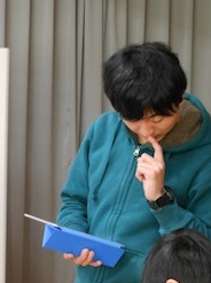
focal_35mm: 163
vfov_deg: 12.1
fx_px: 1327
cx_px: 135
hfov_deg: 9.1
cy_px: 251
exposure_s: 1/15
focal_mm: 15.6
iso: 400
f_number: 5.3
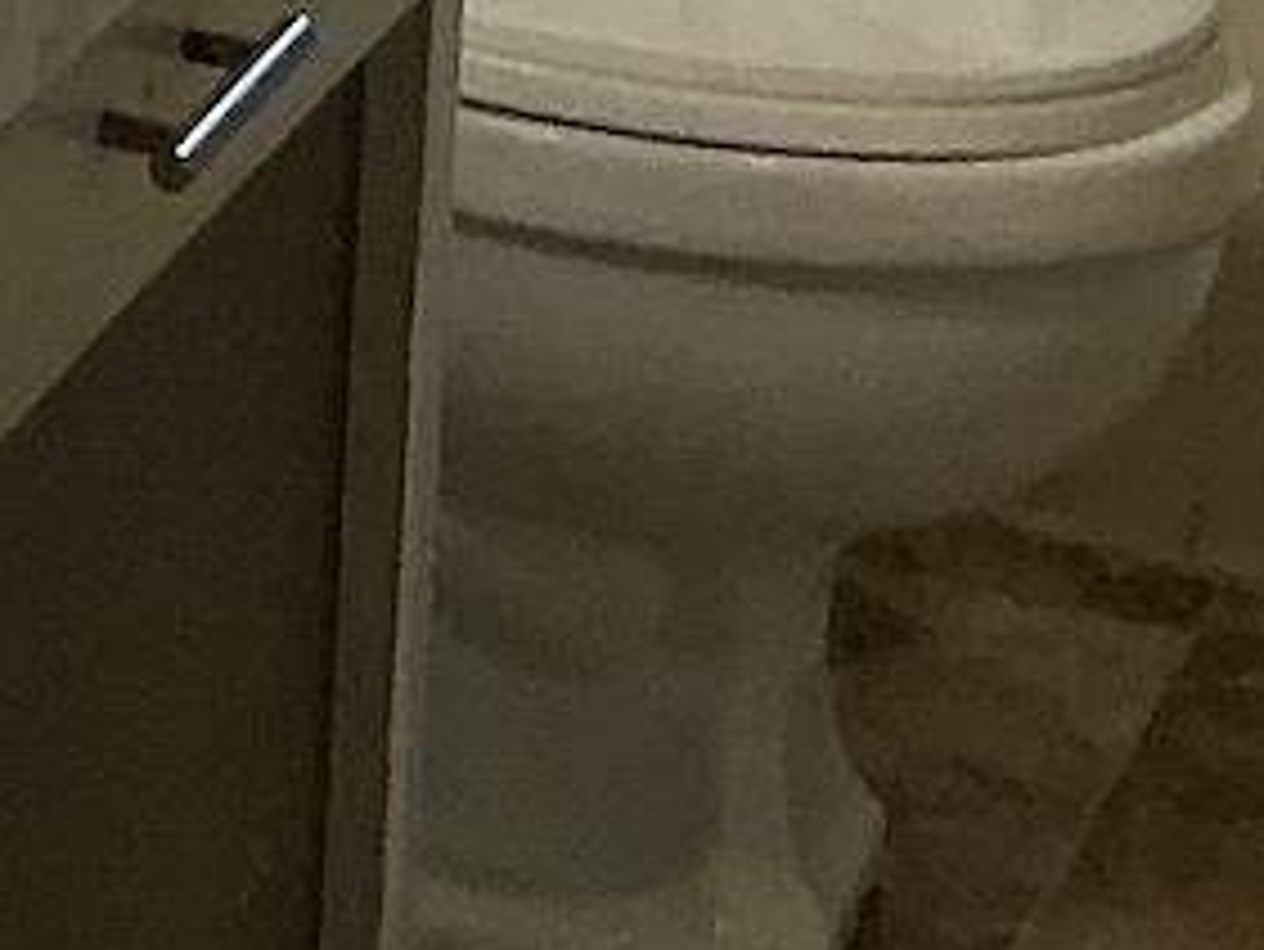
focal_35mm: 204
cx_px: -1444
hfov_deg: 9.0
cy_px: -1342
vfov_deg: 6.9
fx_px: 7452
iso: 64
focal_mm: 3
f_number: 1.8
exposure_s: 1/99
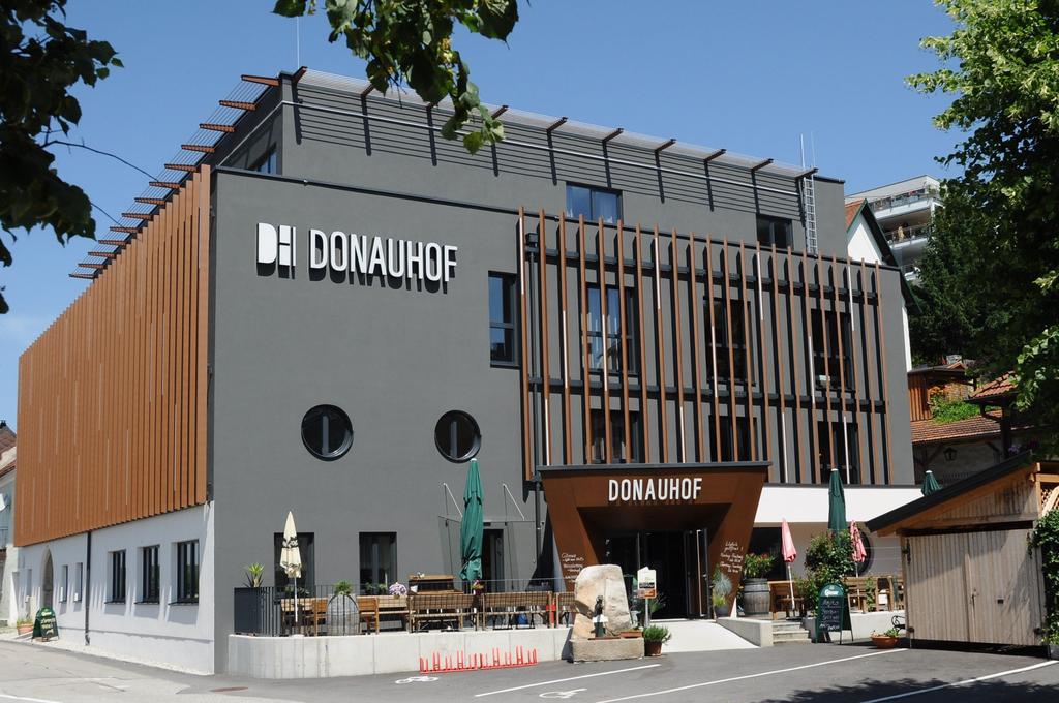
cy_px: 352
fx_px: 881
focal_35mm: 30
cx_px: 530
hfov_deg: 62.0
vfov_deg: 43.5
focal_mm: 20
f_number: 10
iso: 200
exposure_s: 1/400
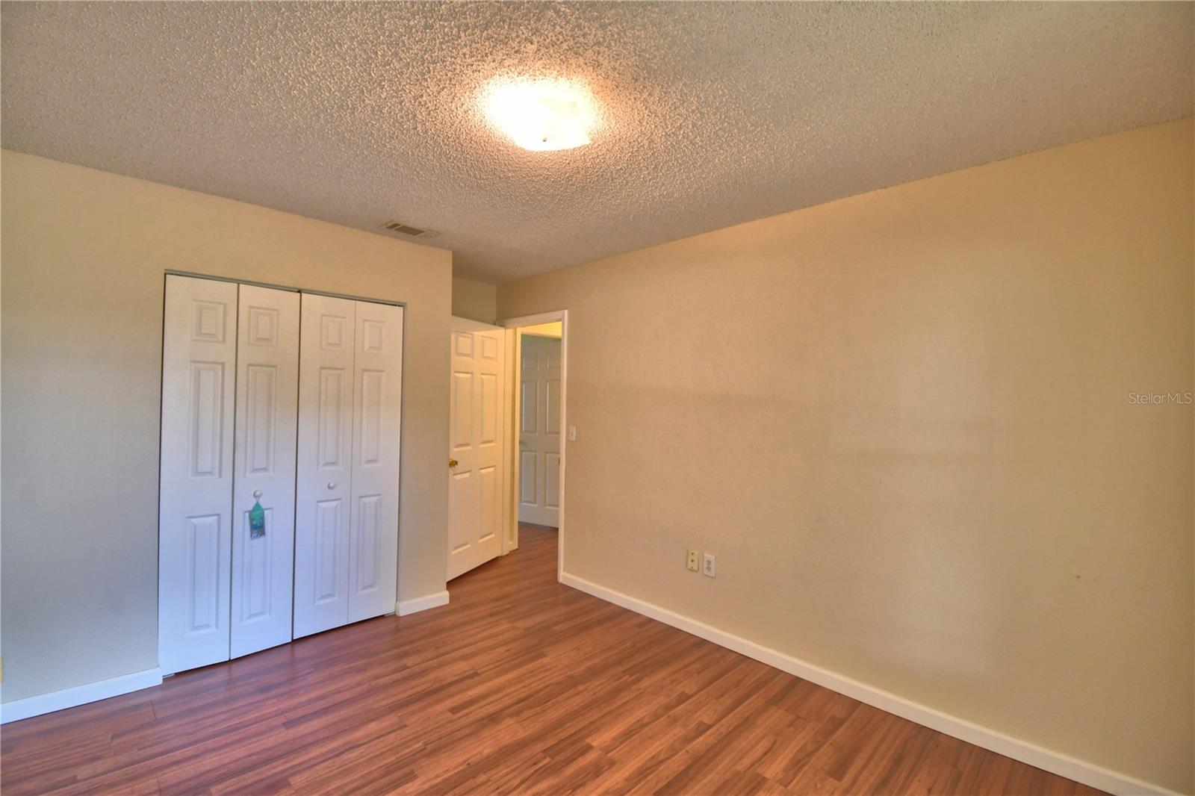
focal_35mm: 15
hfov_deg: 100.4
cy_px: 398
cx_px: 598
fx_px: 498
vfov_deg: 77.3
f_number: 4.5
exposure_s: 1/40
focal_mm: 10
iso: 400
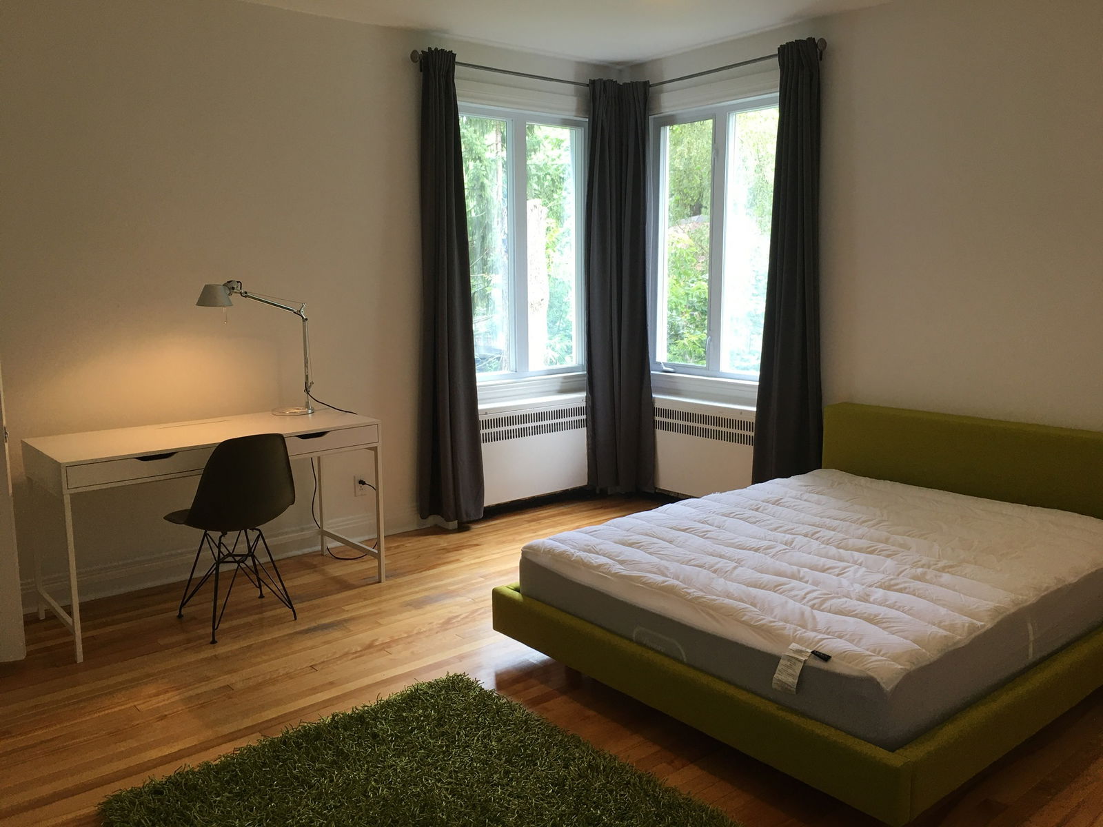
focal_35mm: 29
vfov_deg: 48.2
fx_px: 924
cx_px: 552
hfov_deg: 61.7
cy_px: 414
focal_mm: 4.15
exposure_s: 1/30
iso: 25
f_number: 2.2
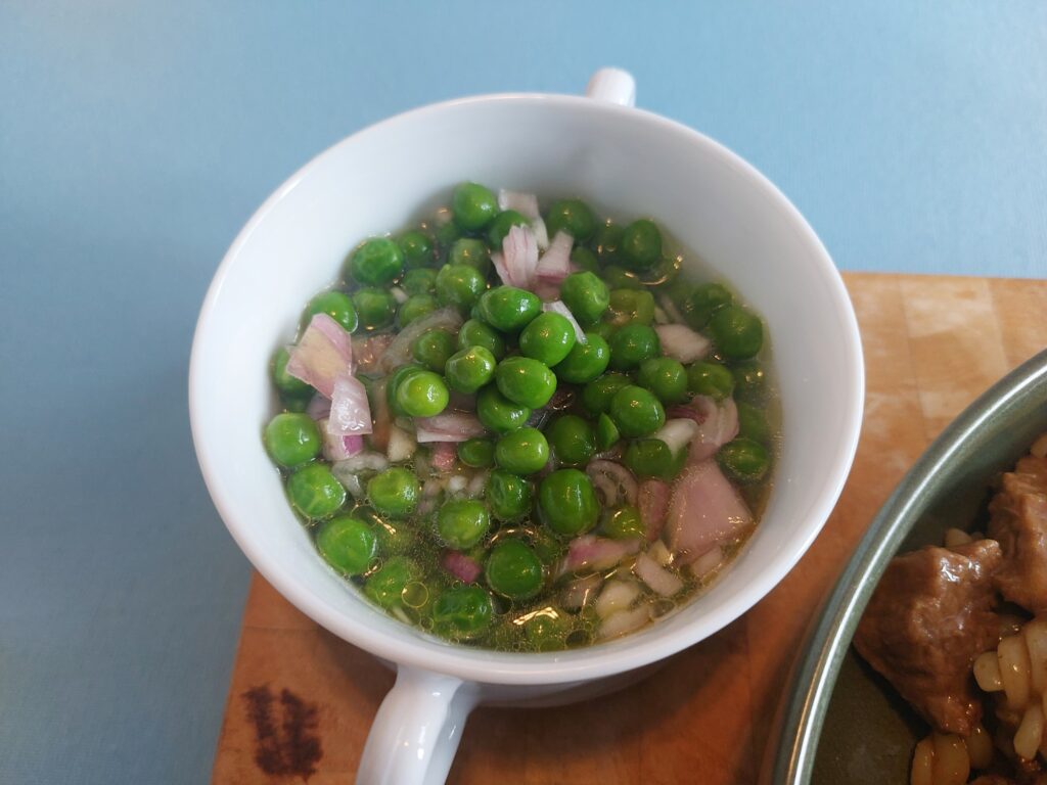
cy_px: 392
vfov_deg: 54.9
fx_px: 756
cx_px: 524
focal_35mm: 25
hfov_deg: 69.4
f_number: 1.8
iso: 320
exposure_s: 1/50
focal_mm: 5.23
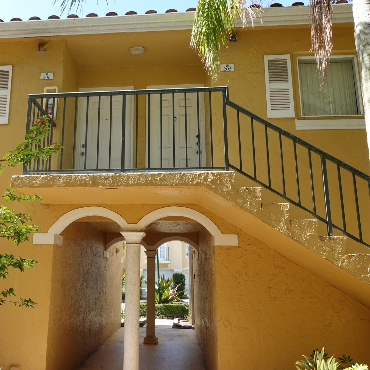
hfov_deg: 51.9
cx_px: 135
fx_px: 375
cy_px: 186
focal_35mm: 31
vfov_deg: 52.5
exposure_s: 1/250
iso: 125
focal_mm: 9.4
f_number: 4
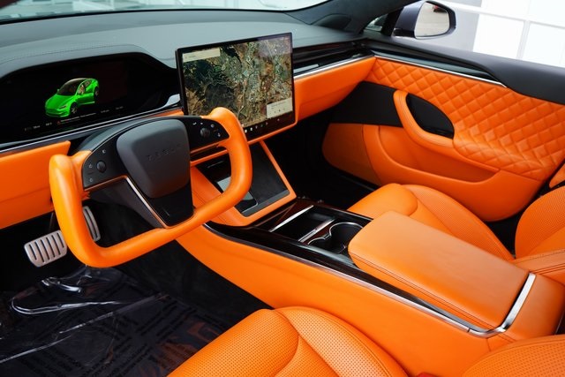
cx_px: 282
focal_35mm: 29
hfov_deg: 63.6
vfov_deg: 45.0
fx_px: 455
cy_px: 188
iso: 1000
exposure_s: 1/125
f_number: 5
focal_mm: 29
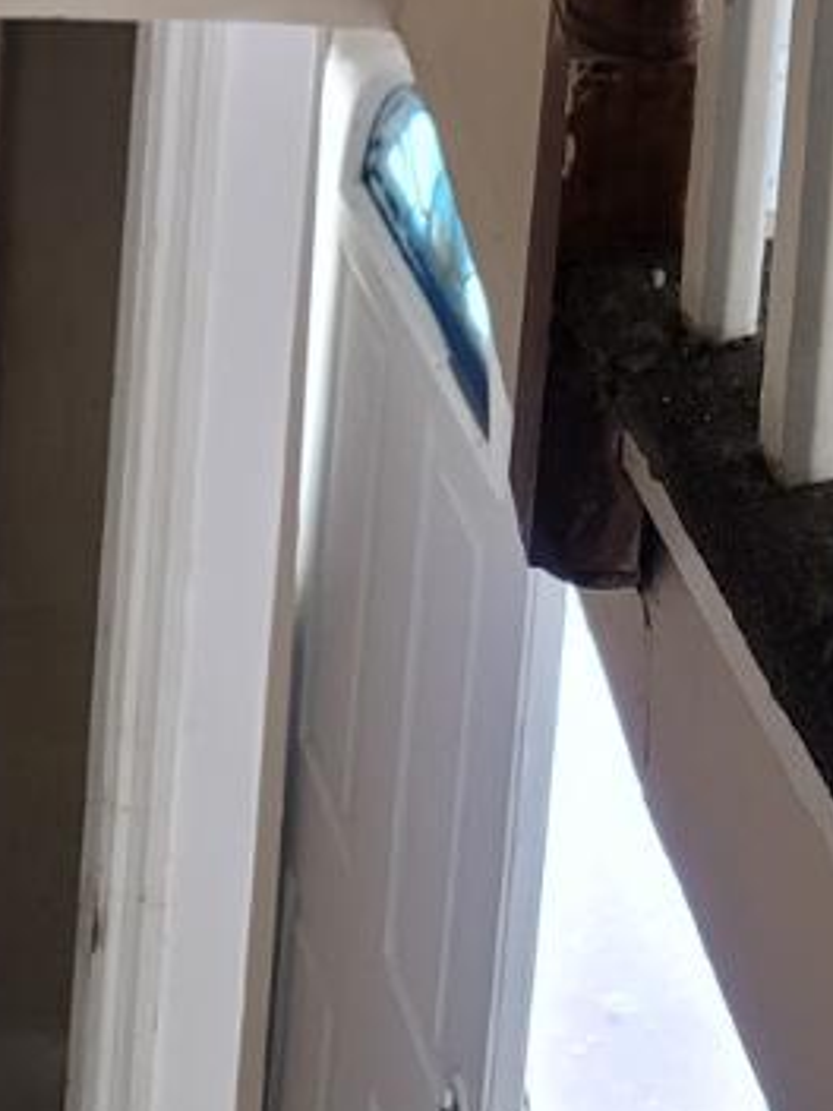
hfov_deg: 13.5
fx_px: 3497
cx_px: 208
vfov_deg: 14.9
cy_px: -1092
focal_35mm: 109
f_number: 1.8
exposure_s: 1/50
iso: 320
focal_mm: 7
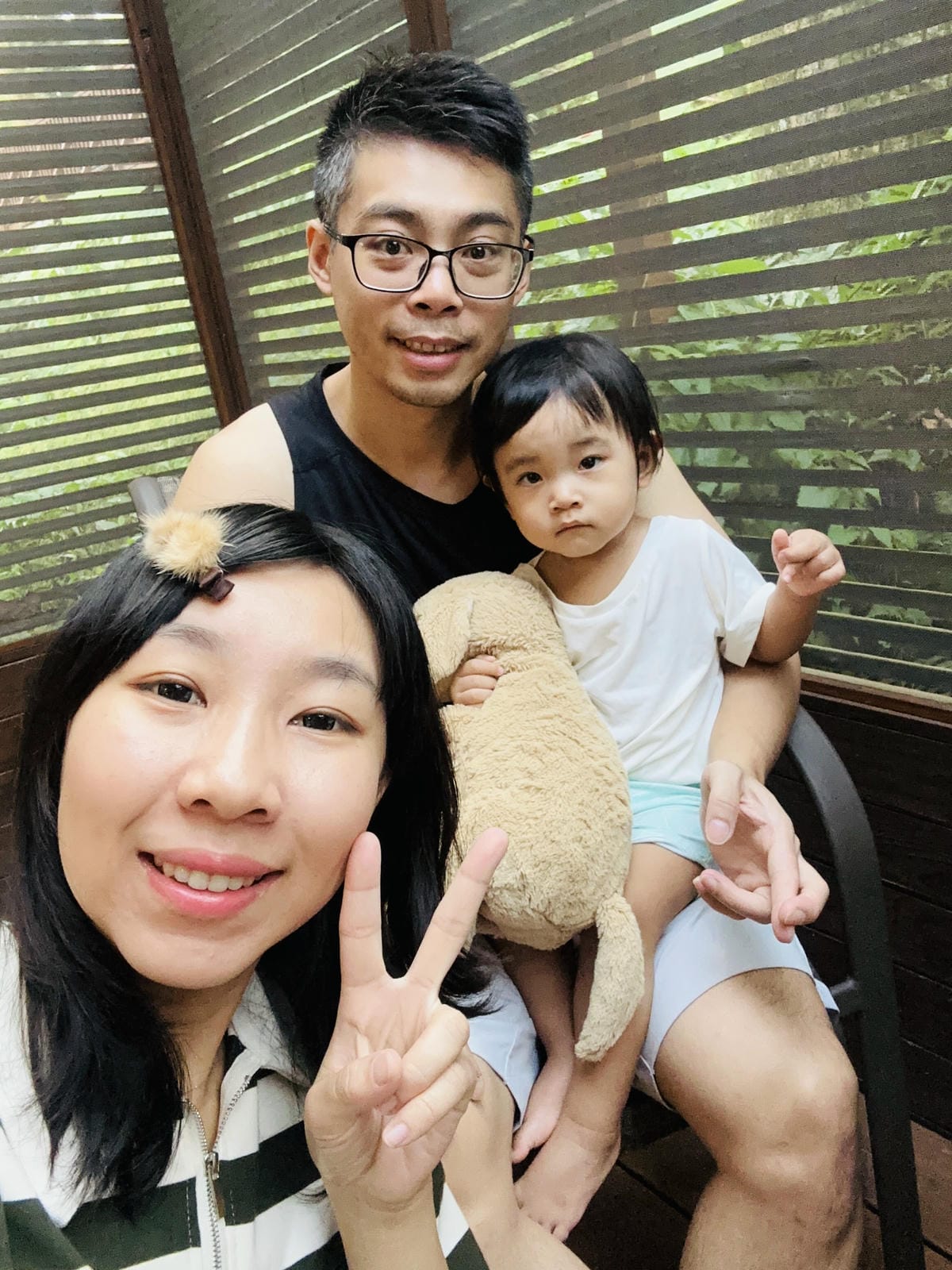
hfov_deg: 46.8
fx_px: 1100
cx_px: 476
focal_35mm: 30
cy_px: 635
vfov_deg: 60.0
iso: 250
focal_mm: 2.69
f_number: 1.9
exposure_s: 1/60
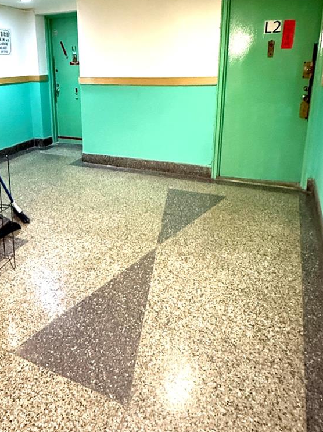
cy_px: 159
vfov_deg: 60.8
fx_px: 361
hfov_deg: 47.0
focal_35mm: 29
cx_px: 95
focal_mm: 2.22
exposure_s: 1/60
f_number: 2.2
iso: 1250
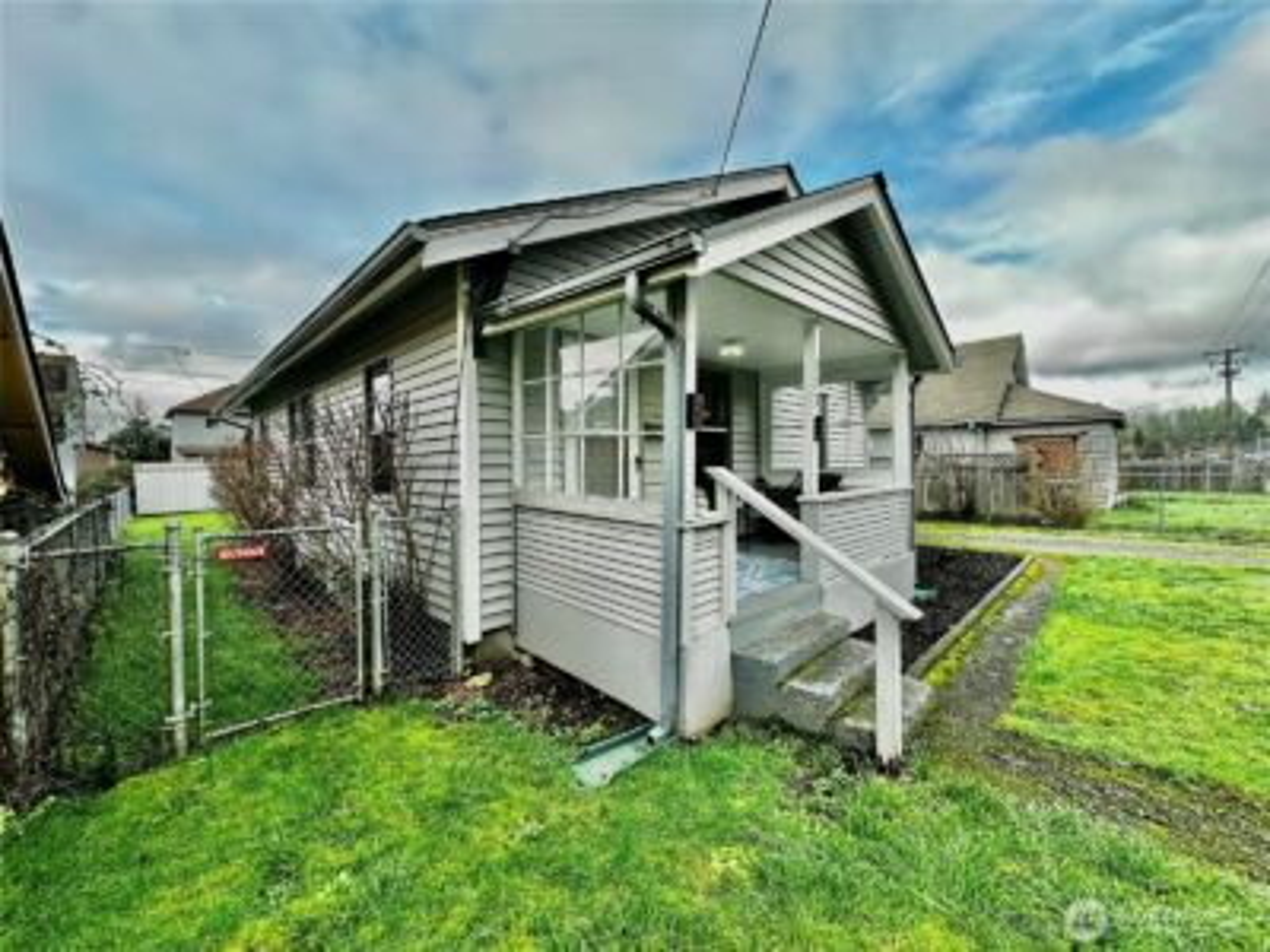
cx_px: 635
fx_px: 514
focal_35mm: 14
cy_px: 476
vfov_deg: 85.7
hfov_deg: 102.1
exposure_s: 1/358
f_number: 2.2
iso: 40
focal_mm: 2.22
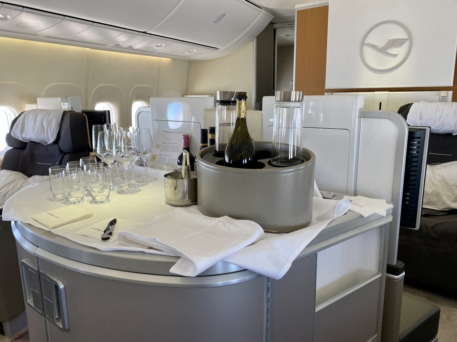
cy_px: 171
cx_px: 228
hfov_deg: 67.3
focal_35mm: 26
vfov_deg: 53.1
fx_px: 343
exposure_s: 1/111
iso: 100
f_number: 1.8
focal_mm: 4.25
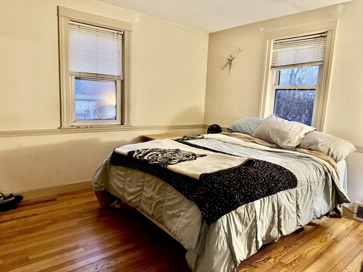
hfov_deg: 71.6
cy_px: 136
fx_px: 252
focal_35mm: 24
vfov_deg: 56.8
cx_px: 182
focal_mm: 6.76
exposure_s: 1/30
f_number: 1.78
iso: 1000
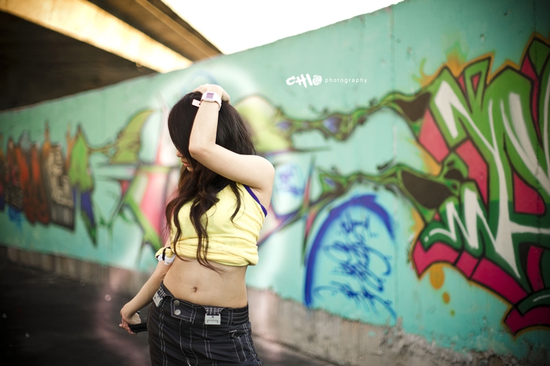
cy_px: 183
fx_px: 764
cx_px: 275
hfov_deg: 39.6
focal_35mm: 50
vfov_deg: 27.0
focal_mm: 50
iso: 100
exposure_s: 1/200
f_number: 1.4
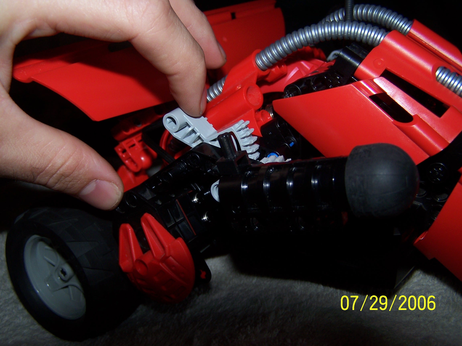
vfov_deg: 37.7
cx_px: 231
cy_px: 173
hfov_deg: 49.0
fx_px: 507
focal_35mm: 38
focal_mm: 6.3
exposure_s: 1/60
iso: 80
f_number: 2.8
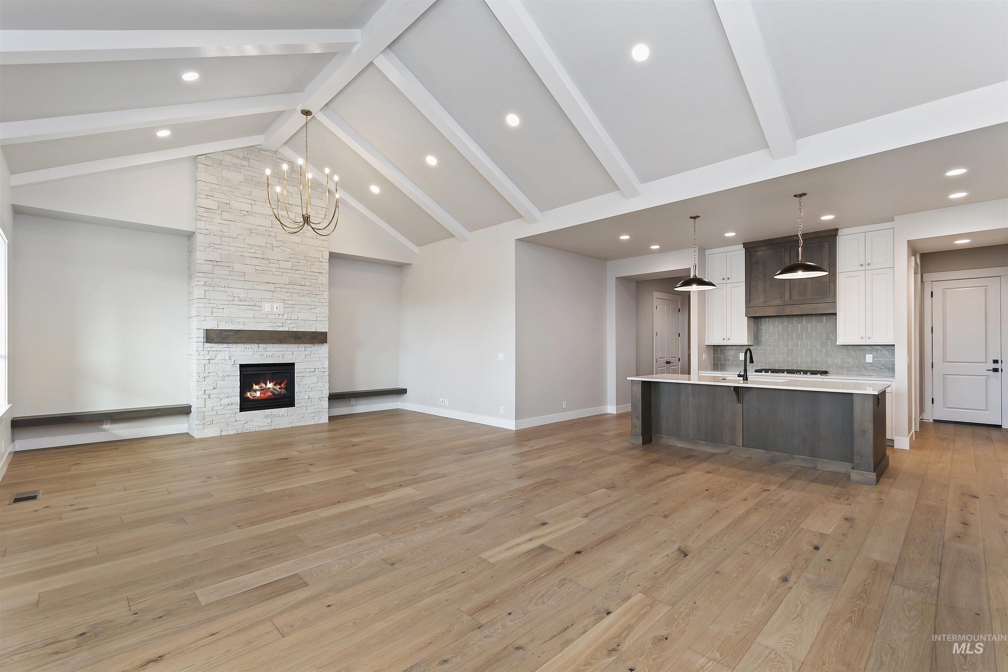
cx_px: 504
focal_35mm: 15
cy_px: 336
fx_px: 420
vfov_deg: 77.3
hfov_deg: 100.4
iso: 320
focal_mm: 10
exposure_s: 1/13
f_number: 6.3
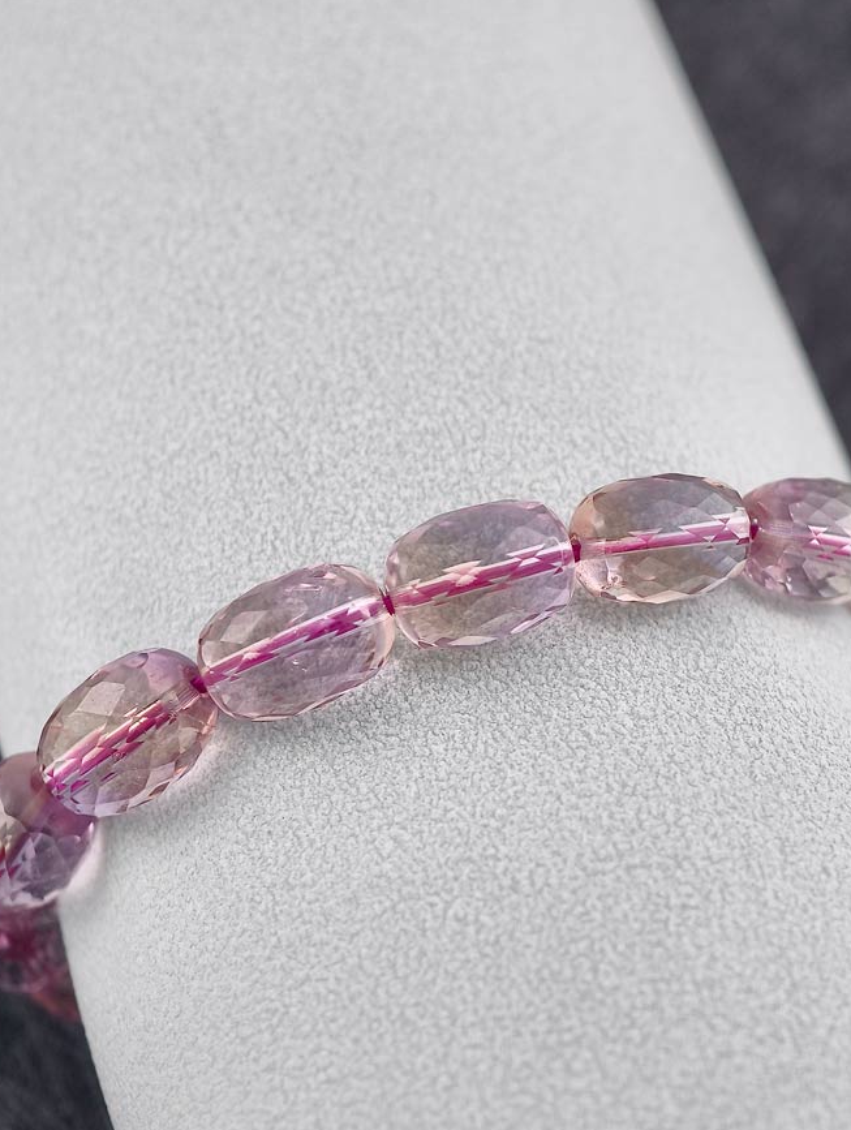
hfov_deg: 13.1
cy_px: 639
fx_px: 3694
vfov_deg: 17.4
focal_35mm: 113
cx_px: 442
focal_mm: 22.48
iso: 125
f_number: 2.67
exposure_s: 1/160
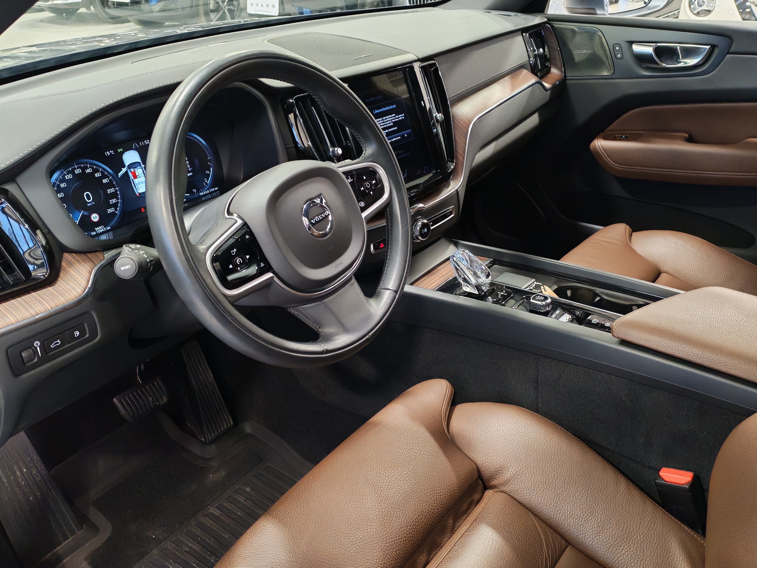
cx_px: 378
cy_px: 284
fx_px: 700
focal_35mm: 32
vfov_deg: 44.2
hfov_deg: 56.8
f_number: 1.9
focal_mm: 6.12
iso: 1965
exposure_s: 1/50
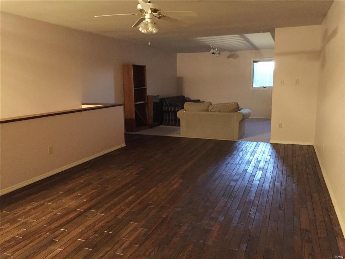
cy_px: 130
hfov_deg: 61.7
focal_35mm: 29
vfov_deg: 48.2
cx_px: 172
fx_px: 289
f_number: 2.2
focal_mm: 4.15
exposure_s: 1/15
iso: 640
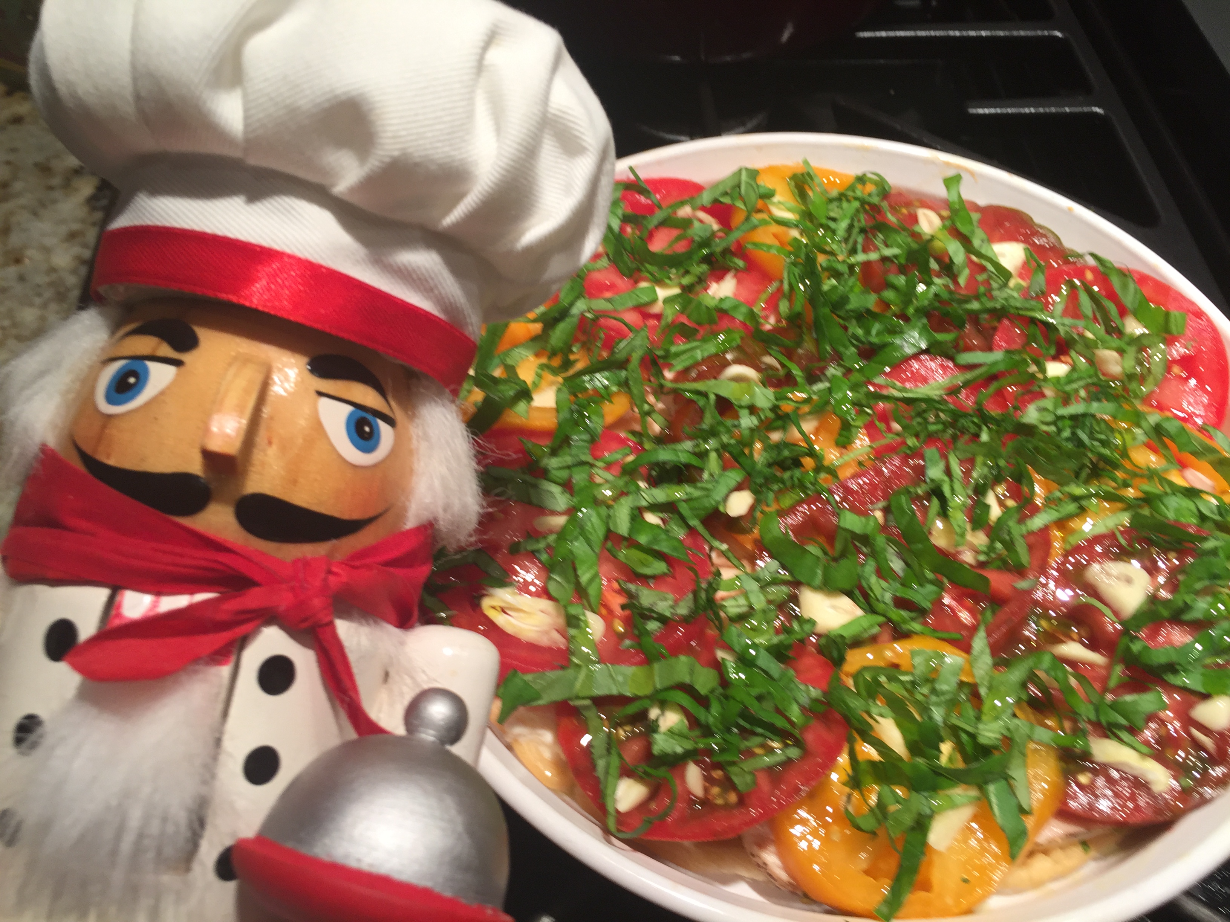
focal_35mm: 29
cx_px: 615
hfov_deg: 61.7
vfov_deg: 48.2
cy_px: 461
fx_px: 1030
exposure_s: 1/60
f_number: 2.2
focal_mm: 4.15
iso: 40
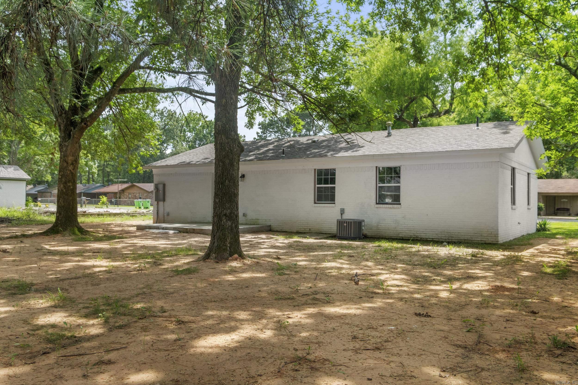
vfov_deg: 45.0
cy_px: 192
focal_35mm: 29
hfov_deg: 63.7
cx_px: 289
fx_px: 466
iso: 400
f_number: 8
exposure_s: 1/30
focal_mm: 19.1
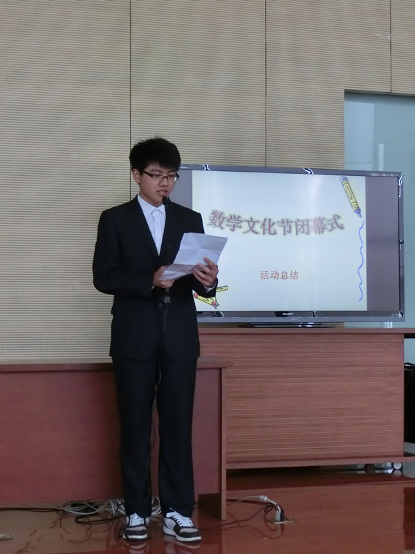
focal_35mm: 70
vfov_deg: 27.8
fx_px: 1119
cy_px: 277
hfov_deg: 21.0
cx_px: 208
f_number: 5.2
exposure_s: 1/60
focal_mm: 12.4
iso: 800
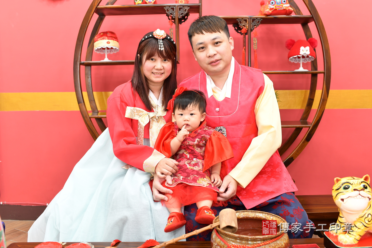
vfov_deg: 37.9
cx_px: 186
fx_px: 362
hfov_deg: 54.4
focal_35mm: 35
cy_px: 124
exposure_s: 1/200
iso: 800
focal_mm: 35
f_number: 4.5
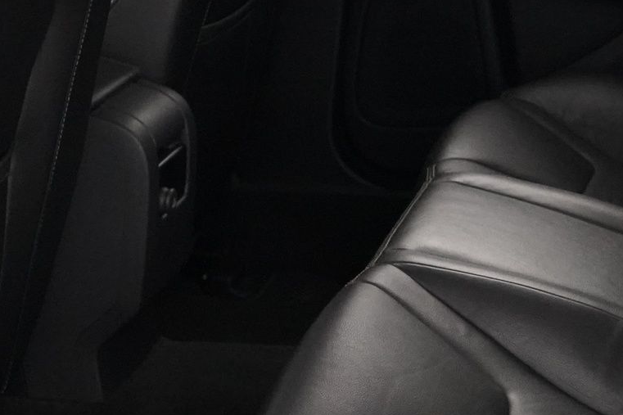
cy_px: 86
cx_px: 511
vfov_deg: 14.8
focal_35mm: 92
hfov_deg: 21.8
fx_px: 1592
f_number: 3.5
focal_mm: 28
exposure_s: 1/125
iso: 12800
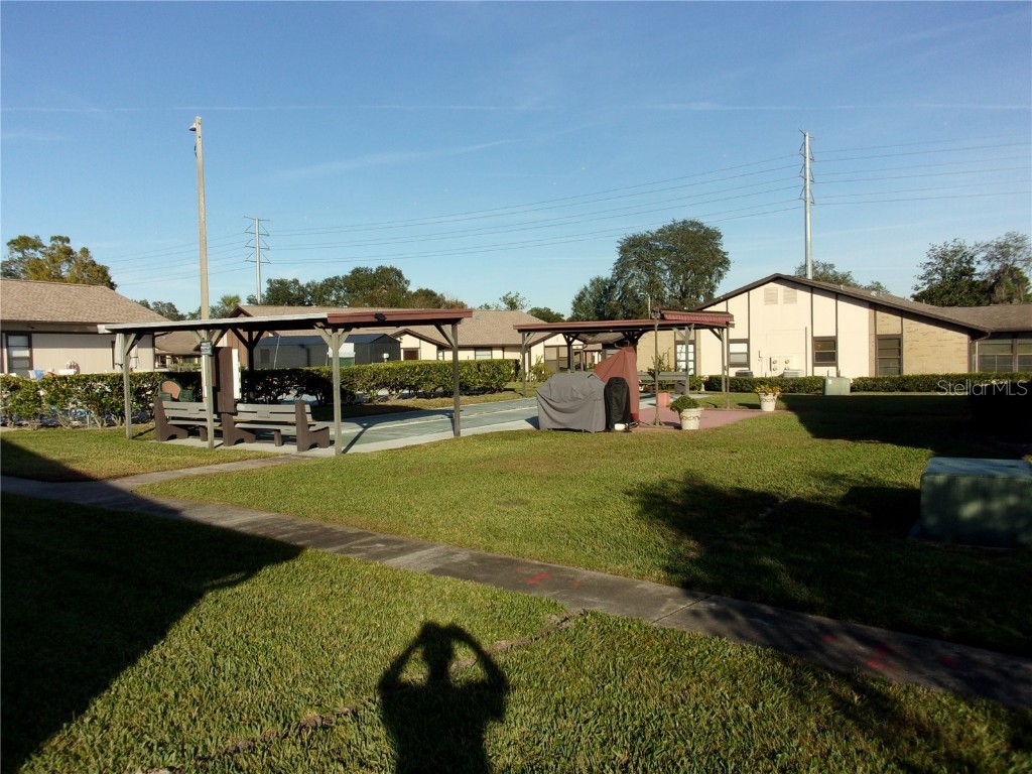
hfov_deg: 63.4
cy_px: 387
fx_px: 835
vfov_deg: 49.7
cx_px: 516
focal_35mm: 28
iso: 80
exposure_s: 1/120
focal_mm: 5.1
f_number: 10.8
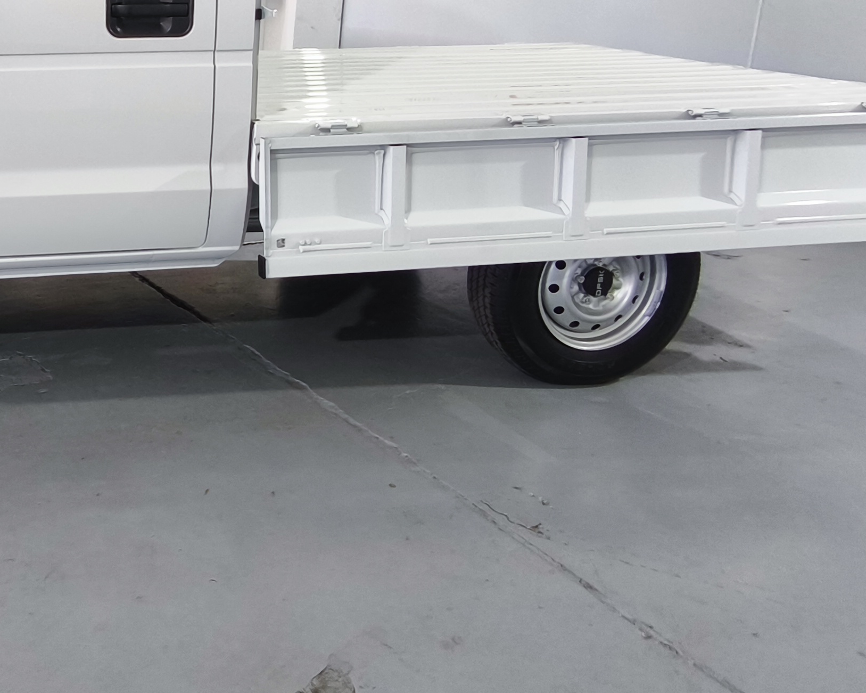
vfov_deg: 39.8
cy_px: 160
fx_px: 923
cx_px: 64
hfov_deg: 45.0
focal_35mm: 36
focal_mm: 1.91
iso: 100
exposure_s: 1/50
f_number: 2.2
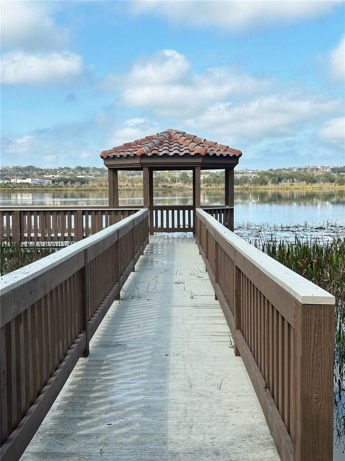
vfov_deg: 39.7
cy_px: 230
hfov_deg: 30.3
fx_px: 638
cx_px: 172
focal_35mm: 48
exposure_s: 1/4016
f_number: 1.78
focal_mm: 6.86
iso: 64
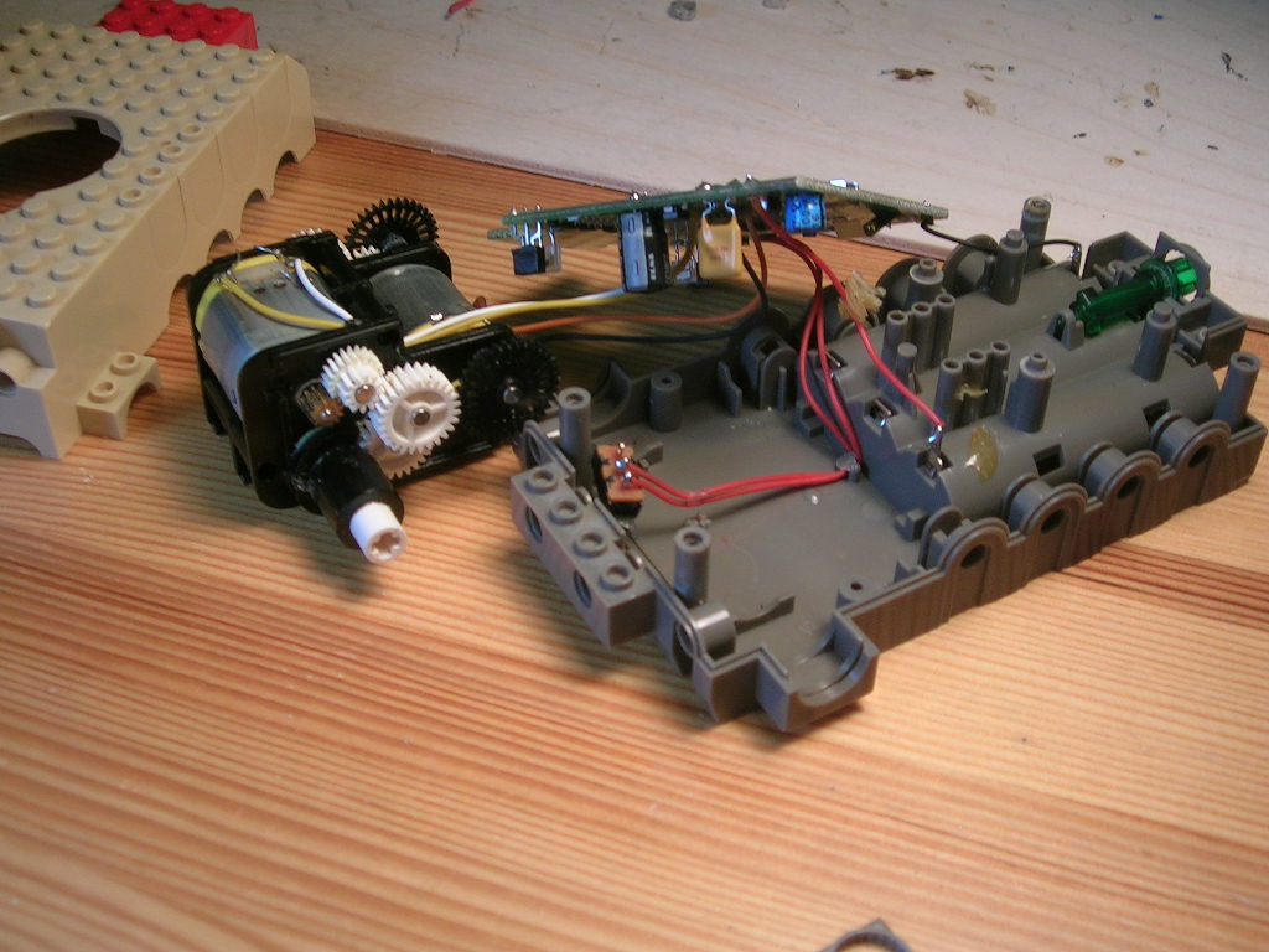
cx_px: 634
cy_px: 476
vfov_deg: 32.9
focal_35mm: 44
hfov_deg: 42.9
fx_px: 1613
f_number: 3
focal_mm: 6.7
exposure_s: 1/60.6
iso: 50
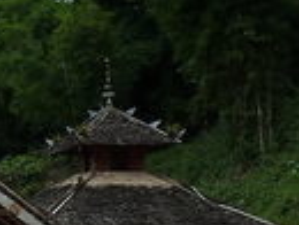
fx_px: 995
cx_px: -281
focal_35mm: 115
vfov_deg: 12.9
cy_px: 126
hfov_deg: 14.5
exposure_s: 1/500
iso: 125
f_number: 5
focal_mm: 4.1
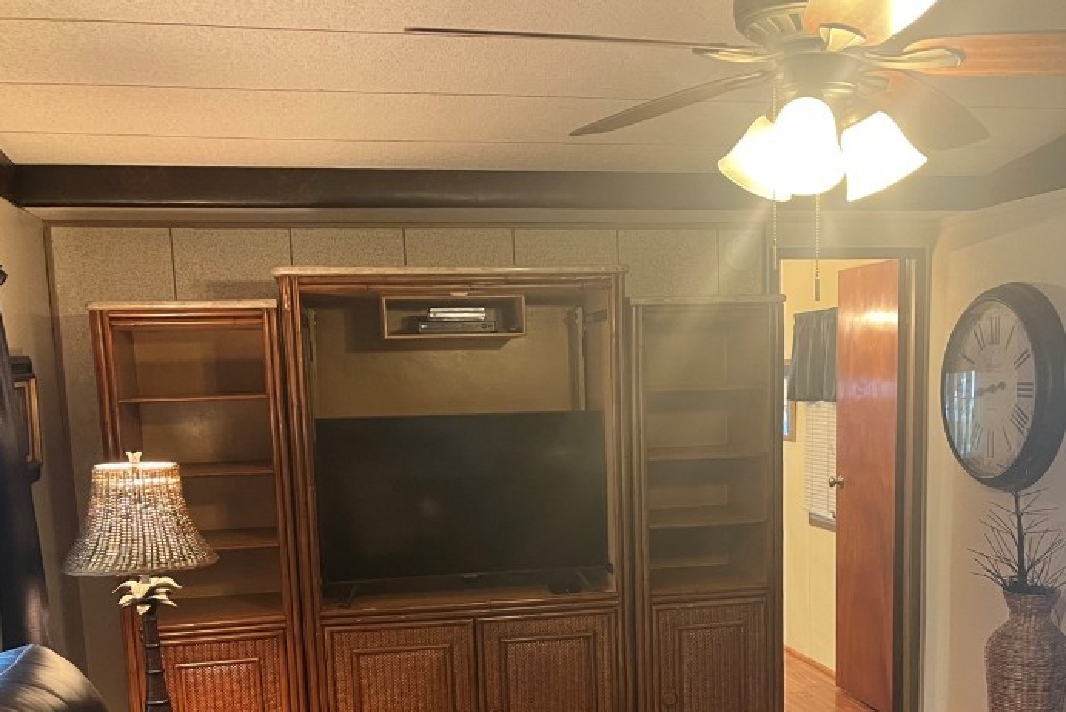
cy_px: 563
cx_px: 612
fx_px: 1185
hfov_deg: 48.3
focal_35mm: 40
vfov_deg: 32.6
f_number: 1.6
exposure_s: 1/60
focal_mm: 5.1
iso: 400
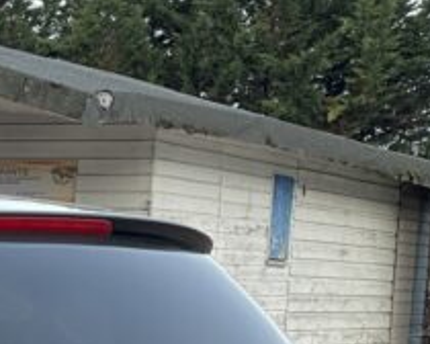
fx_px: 2456
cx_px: -311
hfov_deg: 9.6
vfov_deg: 7.8
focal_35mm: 193
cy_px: 545
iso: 80
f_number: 2
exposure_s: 1/122
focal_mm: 6
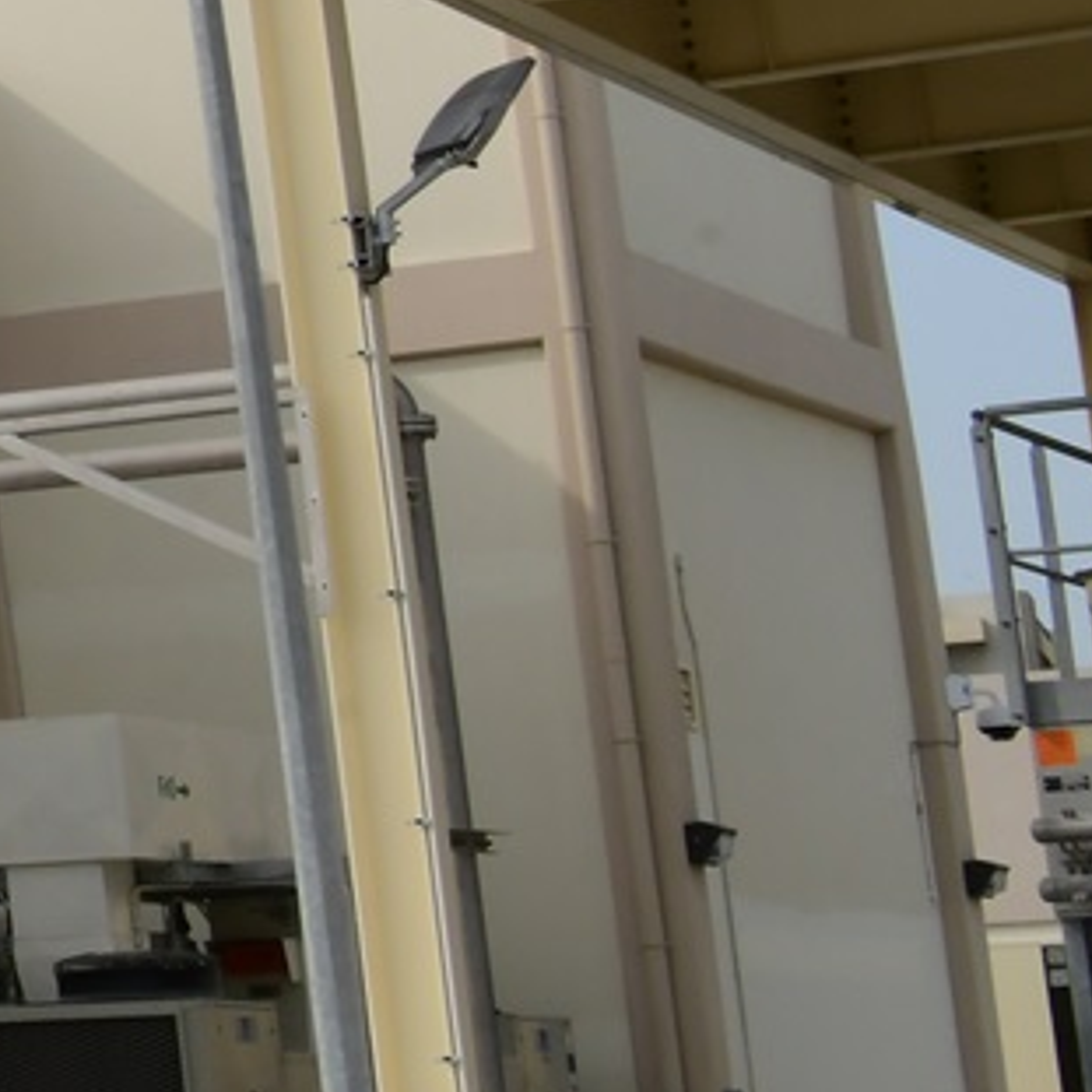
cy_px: -126
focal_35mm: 169
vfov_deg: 10.2
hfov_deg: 8.3
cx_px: -2482
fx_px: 6032
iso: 400
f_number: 22
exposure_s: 1/200
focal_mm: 30
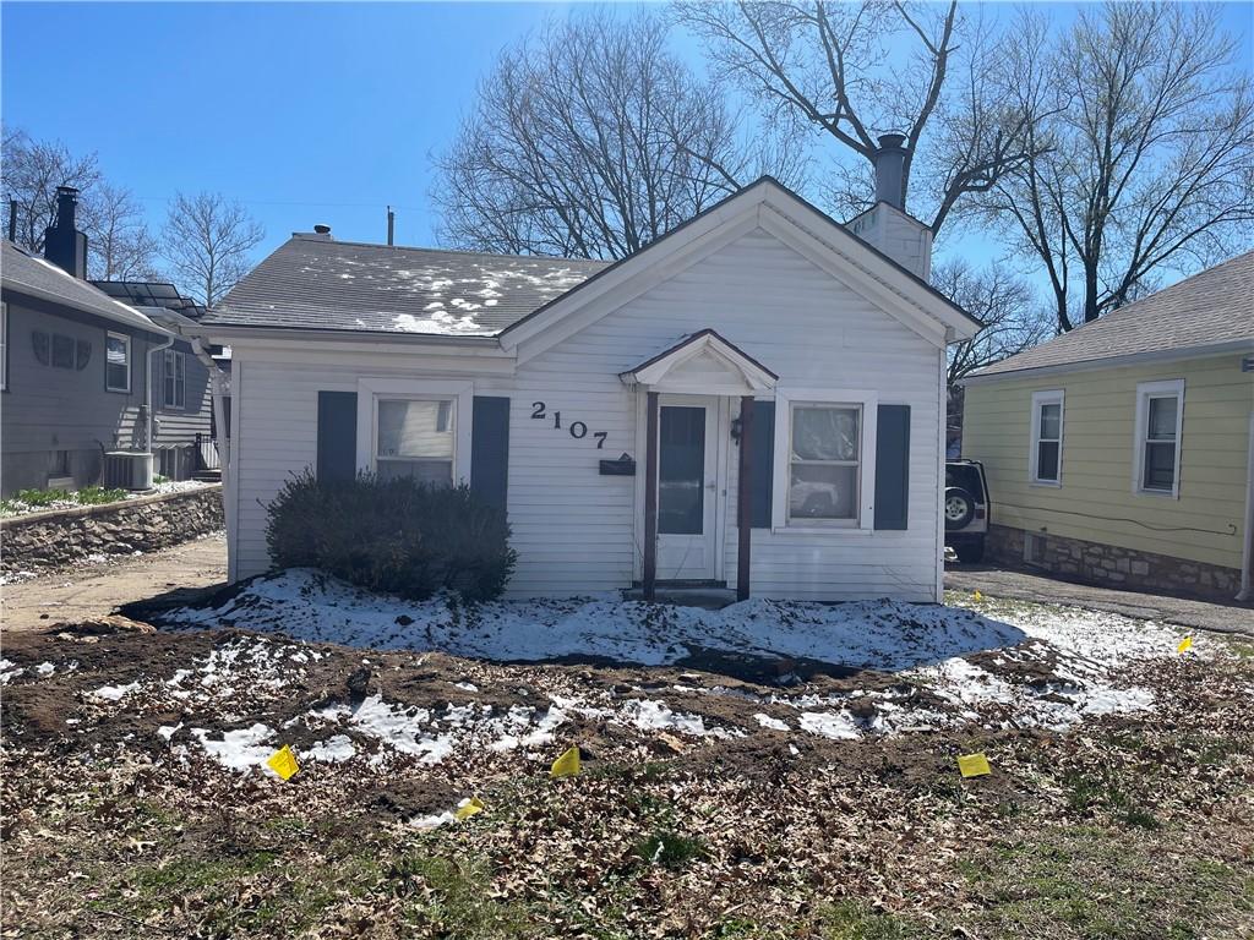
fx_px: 906
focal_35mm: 25
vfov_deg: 54.9
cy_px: 470
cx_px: 627
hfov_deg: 69.4
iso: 32
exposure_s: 1/4049
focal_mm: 5.1
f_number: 1.6
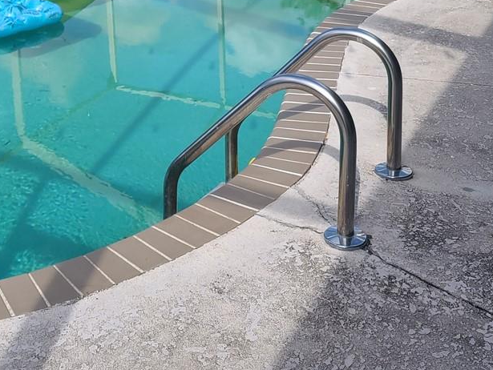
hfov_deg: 29.1
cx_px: 94
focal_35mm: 65
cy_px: -44
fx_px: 926
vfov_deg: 21.4
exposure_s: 1/354
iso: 16
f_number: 1.8
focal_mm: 7
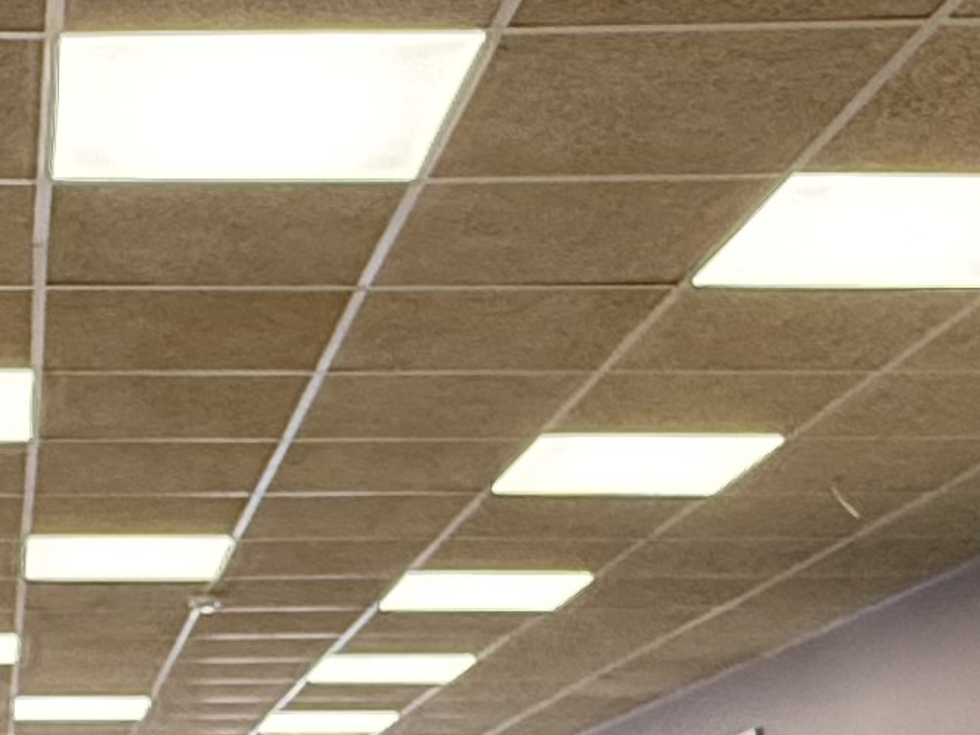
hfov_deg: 22.5
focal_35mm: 85
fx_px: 2406
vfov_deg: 16.3
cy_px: 1010
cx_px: 118
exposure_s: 1/100
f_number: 2.2
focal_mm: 2.22
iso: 320
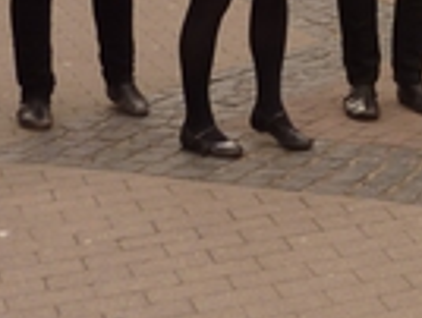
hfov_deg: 12.8
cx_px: 705
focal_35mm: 143
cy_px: -249
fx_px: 1746
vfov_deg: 9.9
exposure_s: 1/60
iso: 80
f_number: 3.5
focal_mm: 5.3
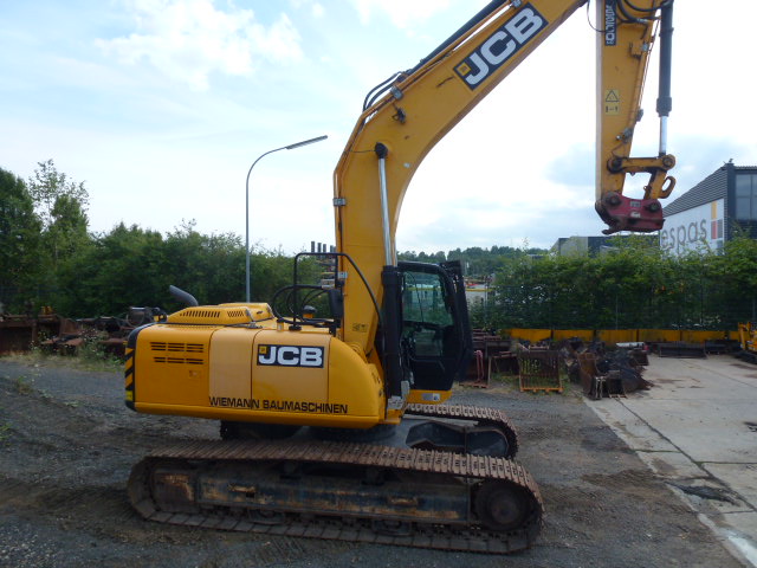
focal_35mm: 24
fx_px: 525
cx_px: 378
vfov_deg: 56.8
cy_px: 284
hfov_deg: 71.6
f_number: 3.3
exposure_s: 1/800
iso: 100
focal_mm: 4.3
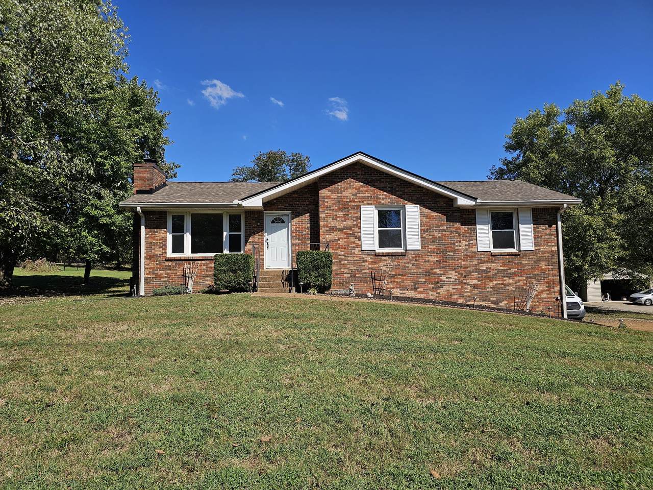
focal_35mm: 23
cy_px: 245
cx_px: 326
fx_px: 434
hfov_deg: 73.9
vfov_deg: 58.9
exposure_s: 1/992
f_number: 1.7
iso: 10
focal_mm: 6.3
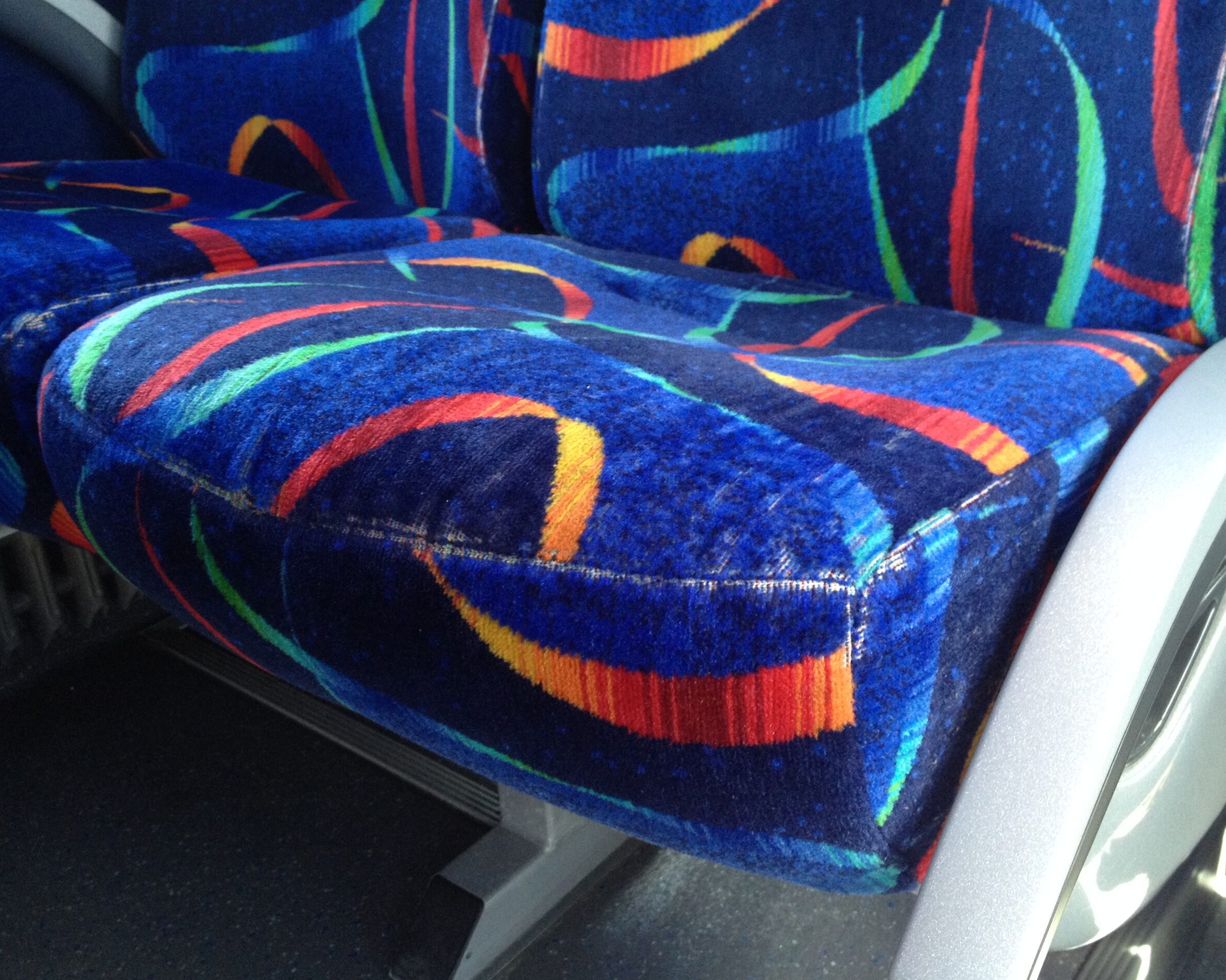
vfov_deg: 40.1
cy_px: 491
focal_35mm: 37
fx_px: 1342
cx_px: 642
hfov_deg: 49.1
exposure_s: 1/20
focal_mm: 4.28
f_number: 2.4
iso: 160
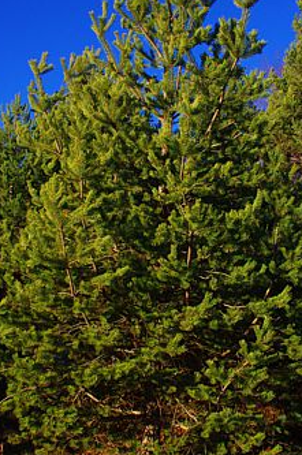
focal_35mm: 54
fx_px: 682
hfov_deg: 25.0
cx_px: 165
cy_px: 195
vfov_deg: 36.9
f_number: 10
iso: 200
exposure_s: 1/200
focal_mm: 24
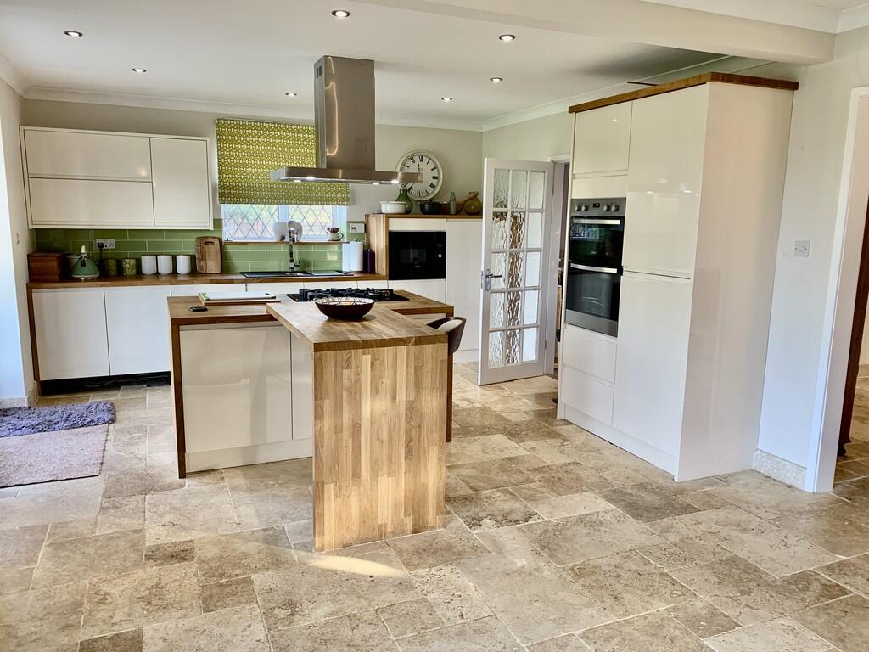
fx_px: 653
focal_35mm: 26
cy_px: 326
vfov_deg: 53.1
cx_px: 434
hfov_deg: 67.3
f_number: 1.8
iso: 100
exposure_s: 1/61
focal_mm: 4.25
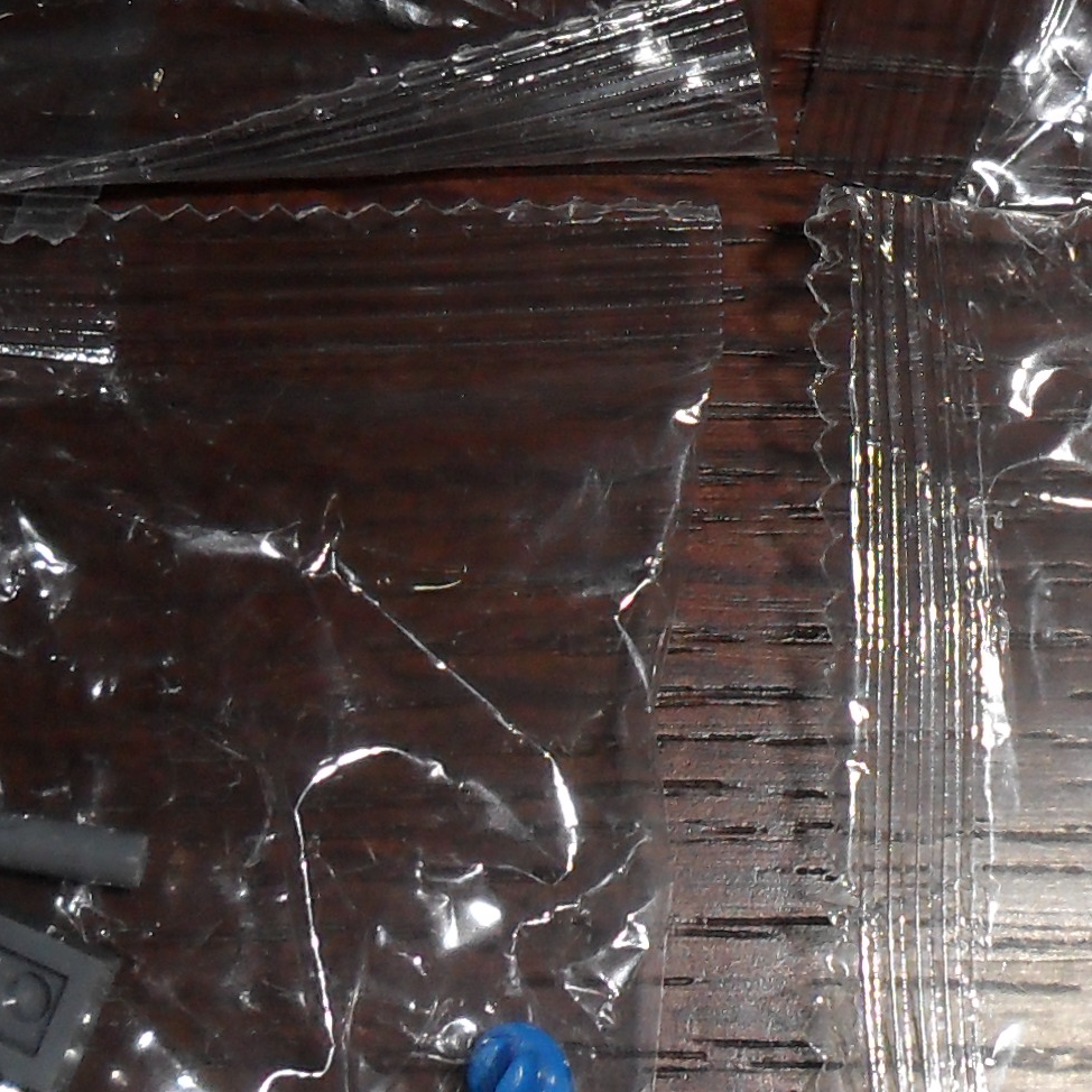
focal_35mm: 98
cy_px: 396
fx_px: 3498
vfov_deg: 17.7
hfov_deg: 17.6
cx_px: 860
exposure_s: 1/45
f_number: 8.9
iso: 100
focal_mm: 4.9
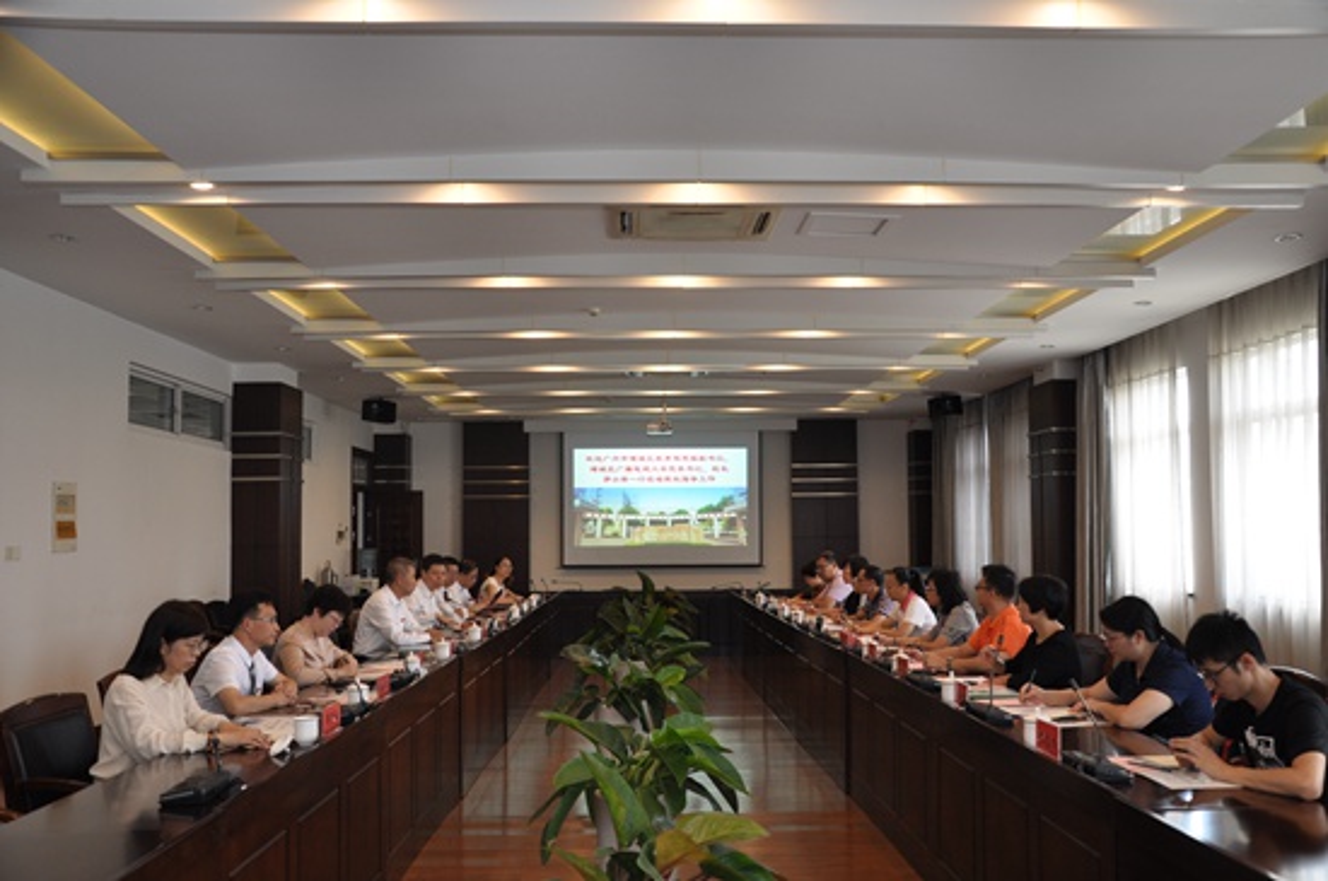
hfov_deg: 59.6
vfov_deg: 41.6
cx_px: 664
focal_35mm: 32
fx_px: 1160
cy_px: 440
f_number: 4
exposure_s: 1/60
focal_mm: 21
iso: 400
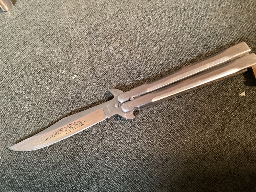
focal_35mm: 31
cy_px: 96
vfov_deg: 45.4
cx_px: 128
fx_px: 229
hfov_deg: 58.3
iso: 500
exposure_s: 1/30
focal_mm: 3.3
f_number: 2.4
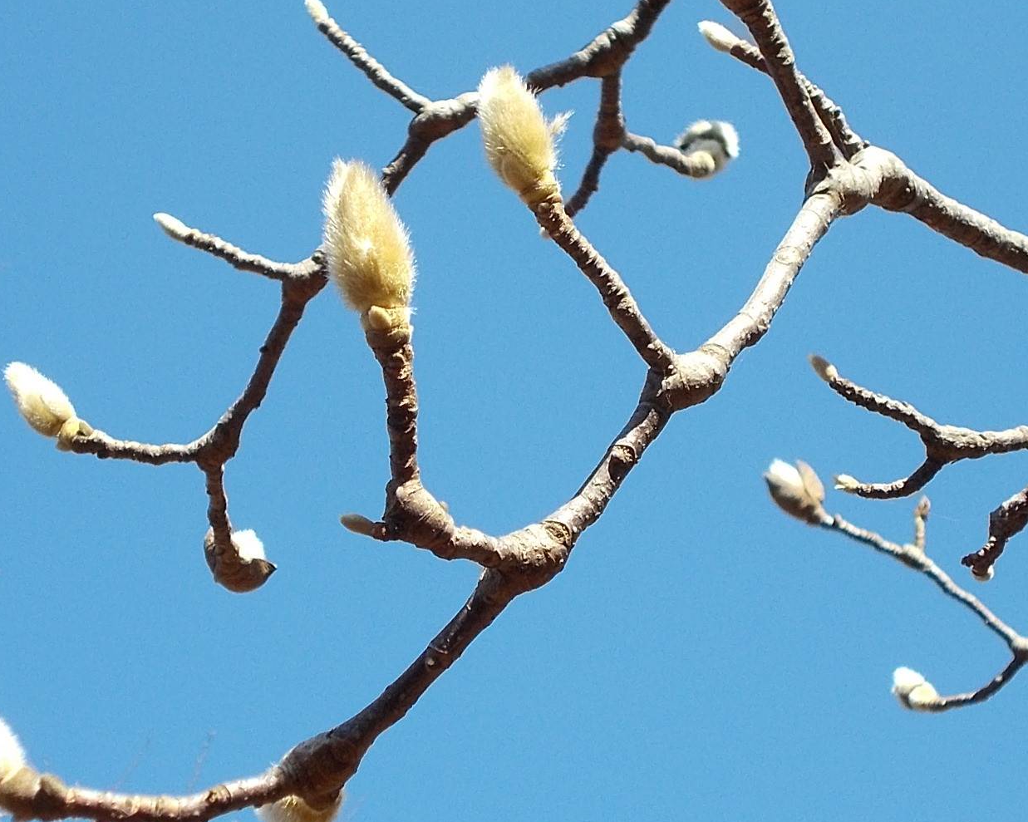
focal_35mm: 104
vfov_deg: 14.8
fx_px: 3163
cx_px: 457
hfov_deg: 18.5
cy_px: 318
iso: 80
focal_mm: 10.3
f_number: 4.9
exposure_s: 1/200
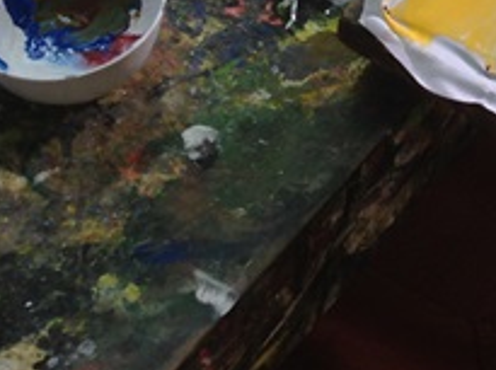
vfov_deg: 11.0
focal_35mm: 129
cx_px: 767
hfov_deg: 14.2
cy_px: -196
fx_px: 1845
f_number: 2.4
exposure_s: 1/20
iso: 50
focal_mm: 4.12
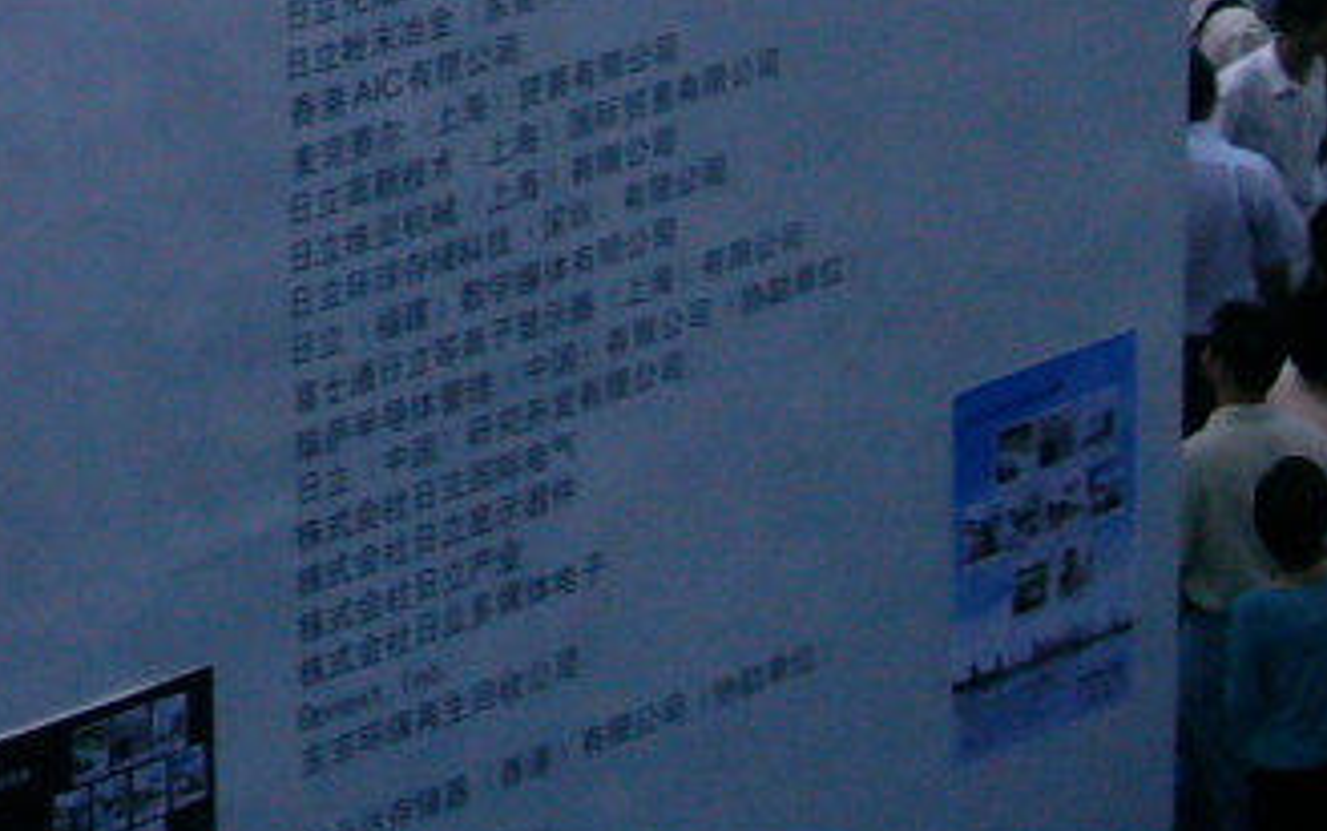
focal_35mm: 231
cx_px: -504
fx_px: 8358
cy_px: -565
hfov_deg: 8.9
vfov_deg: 5.6
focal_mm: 11.6
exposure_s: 1/30
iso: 200
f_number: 4
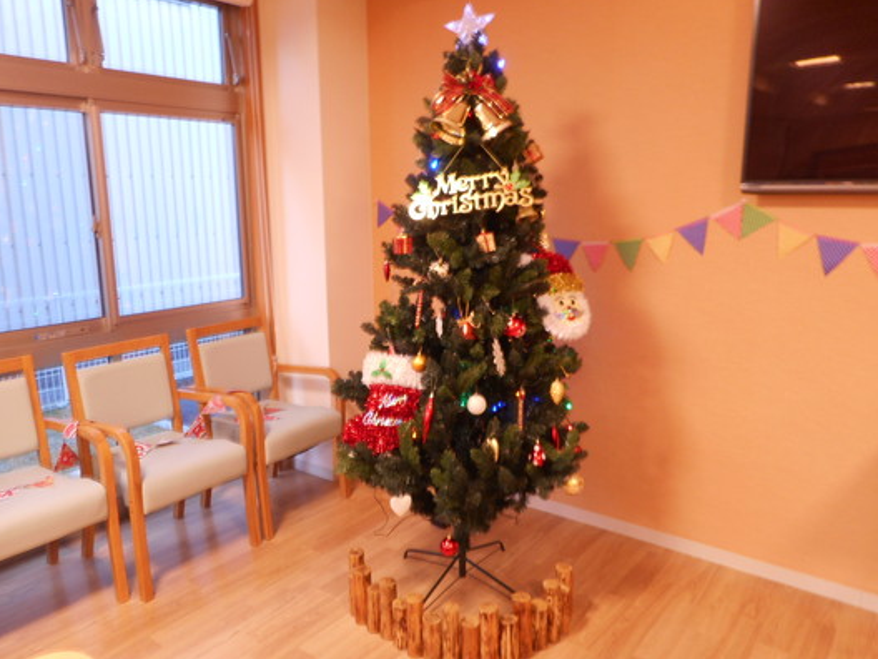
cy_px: 323
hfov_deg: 67.3
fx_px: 659
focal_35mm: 26
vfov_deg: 53.1
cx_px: 430
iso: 80
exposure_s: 1/3
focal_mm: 4.5
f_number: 3.7
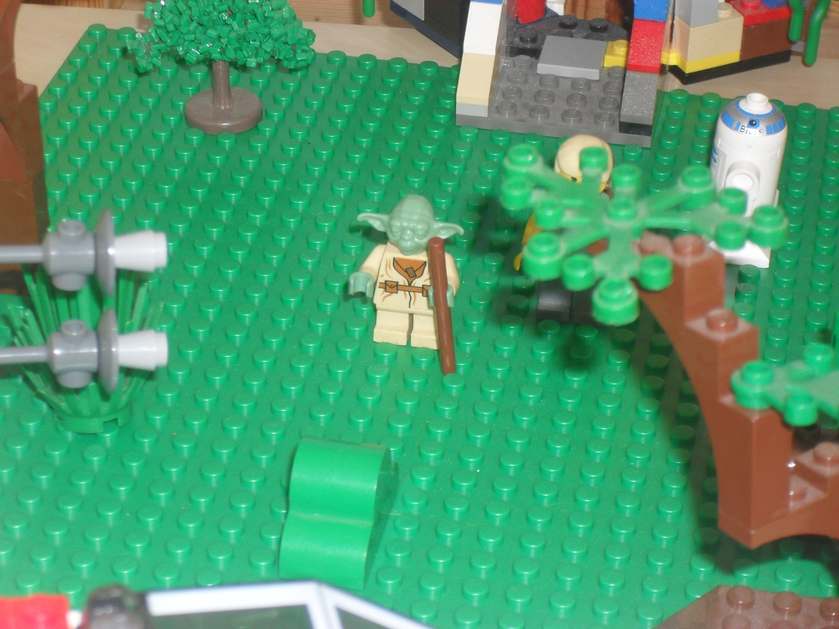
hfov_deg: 18.7
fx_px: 2545
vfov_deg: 14.1
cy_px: 314
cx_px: 420
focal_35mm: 105
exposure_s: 1/60
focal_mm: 18.9
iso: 200
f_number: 5.8
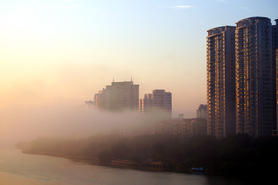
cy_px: 92
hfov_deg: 24.6
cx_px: 139
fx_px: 636
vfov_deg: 16.5
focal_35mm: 82
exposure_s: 1/250
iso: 100
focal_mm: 55
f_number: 5.6
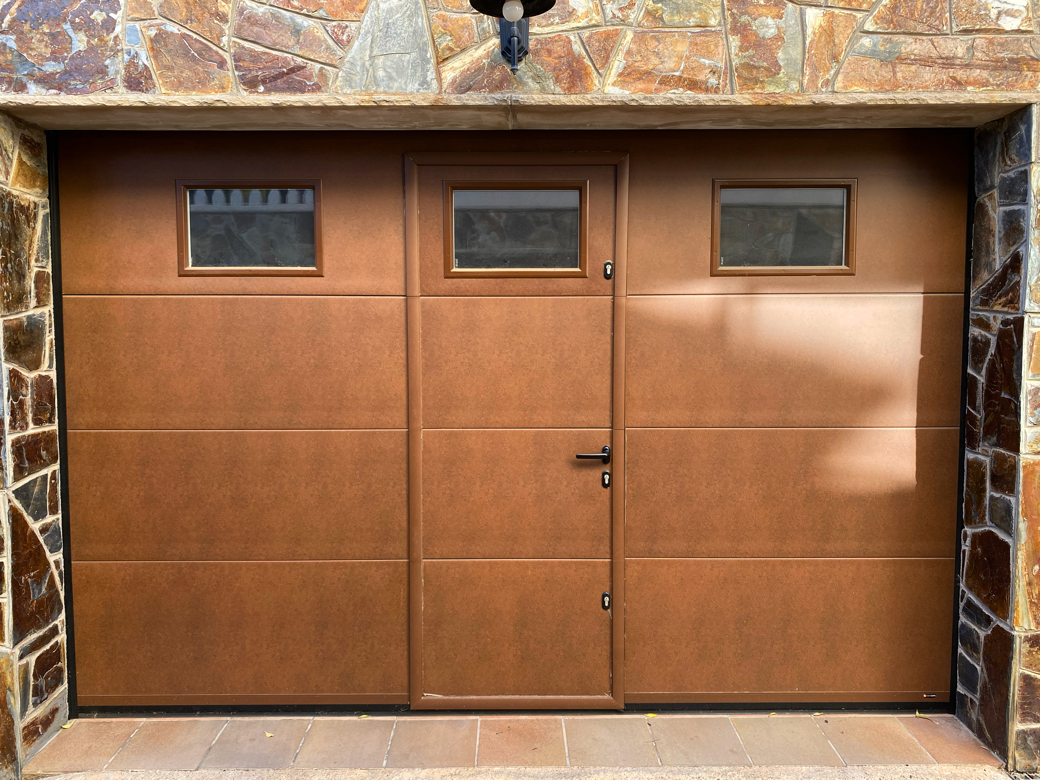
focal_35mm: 26
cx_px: 520
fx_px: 781
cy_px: 390
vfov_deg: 53.1
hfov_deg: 67.3
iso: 32
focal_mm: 4.25
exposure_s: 1/122
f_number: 1.8
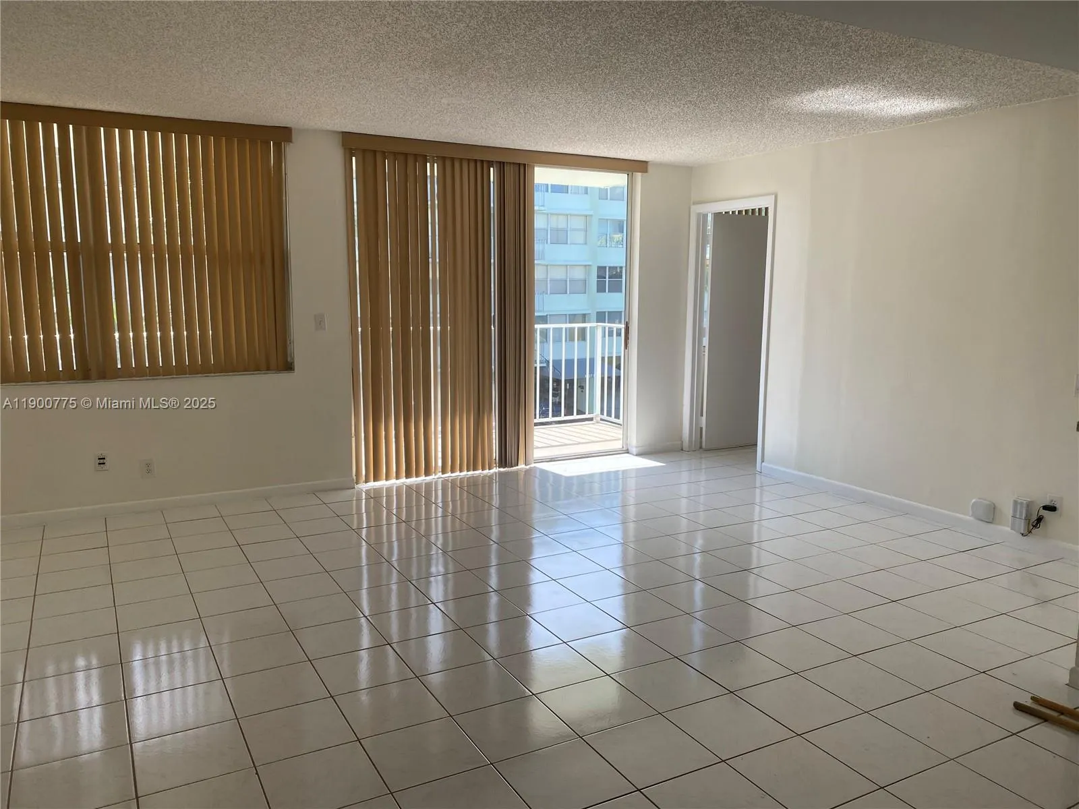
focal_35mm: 26
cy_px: 404
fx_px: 810
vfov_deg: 53.1
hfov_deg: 67.3
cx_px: 540
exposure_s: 1/489
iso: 32
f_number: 1.8
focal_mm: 4.25
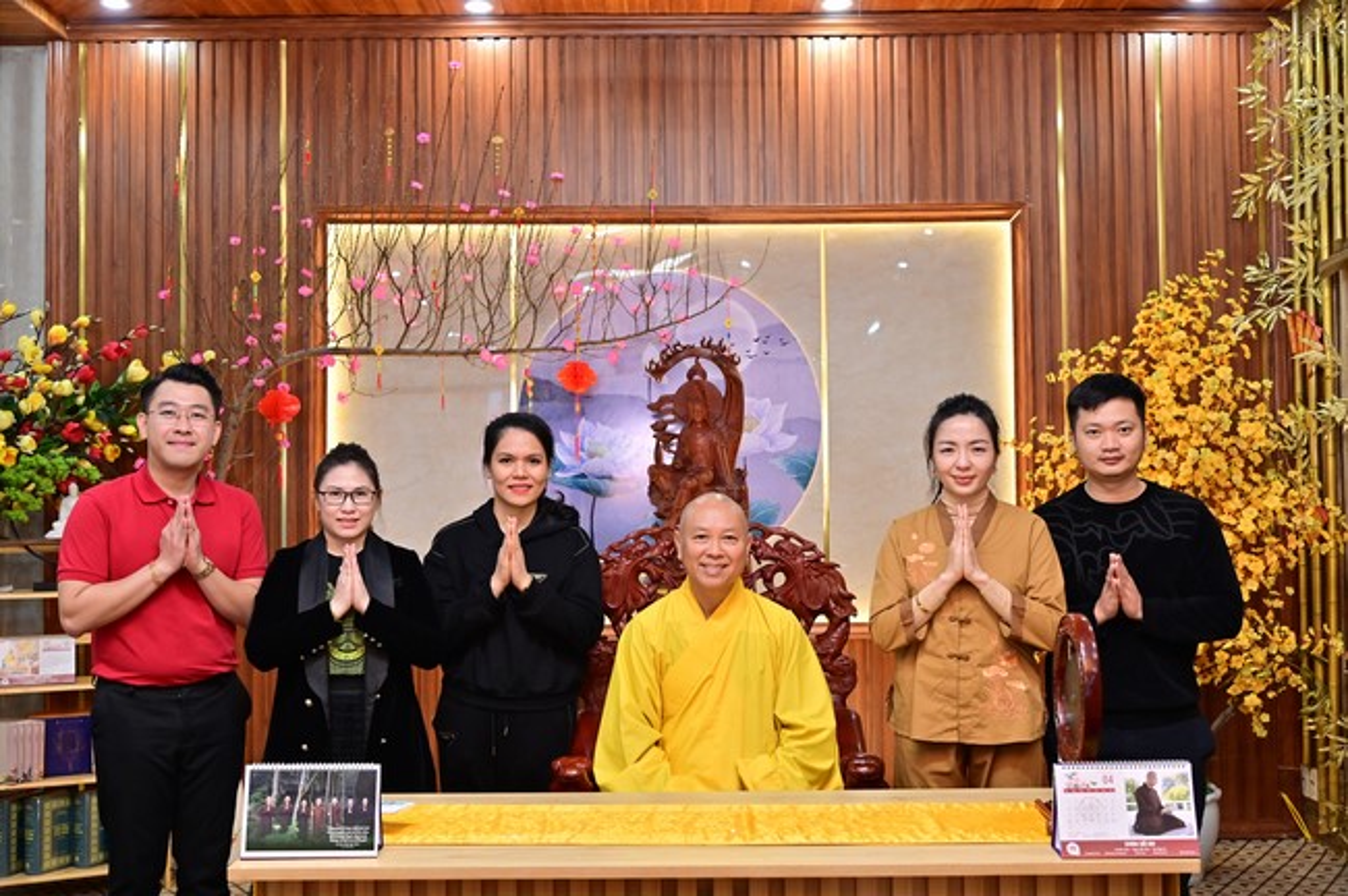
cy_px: 448
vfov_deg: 35.0
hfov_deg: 50.7
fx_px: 1421
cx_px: 674
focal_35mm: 38
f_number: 5
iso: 1600
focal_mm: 38
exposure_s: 1/100
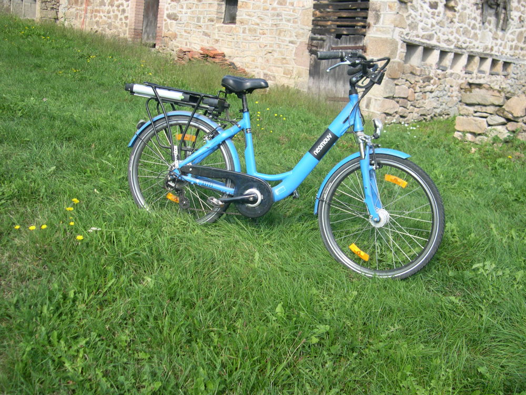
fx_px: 577
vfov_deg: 37.7
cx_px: 263
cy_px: 198
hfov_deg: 49.0
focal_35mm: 38
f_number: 2.8
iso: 100
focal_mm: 8
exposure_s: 1/336
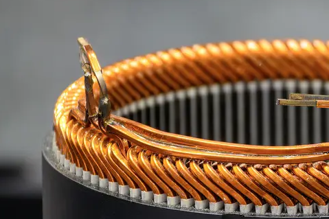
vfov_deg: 2.4
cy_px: 123
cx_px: 182
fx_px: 5180
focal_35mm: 567
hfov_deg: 3.6
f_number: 6.3
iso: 2000
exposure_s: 1/80
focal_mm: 250
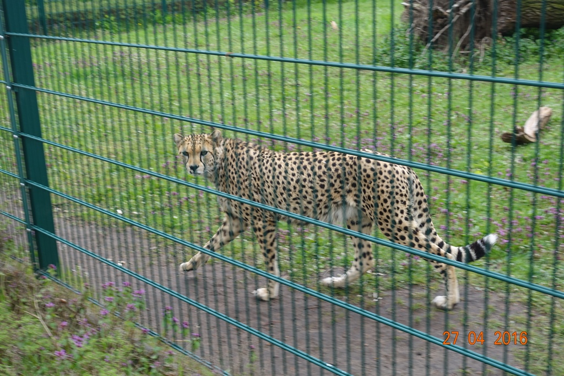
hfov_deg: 37.5
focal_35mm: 53
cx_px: 282
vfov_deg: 25.5
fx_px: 830
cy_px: 188
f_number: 4
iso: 125
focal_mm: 19.29
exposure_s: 1/80
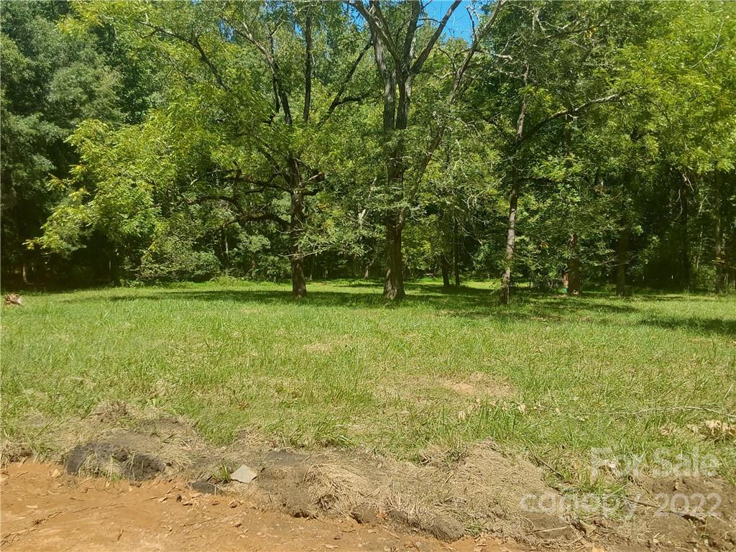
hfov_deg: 71.6
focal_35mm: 24
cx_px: 368
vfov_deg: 56.8
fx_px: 510
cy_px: 276
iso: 50
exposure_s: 1/1028
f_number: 1.9
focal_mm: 2.91
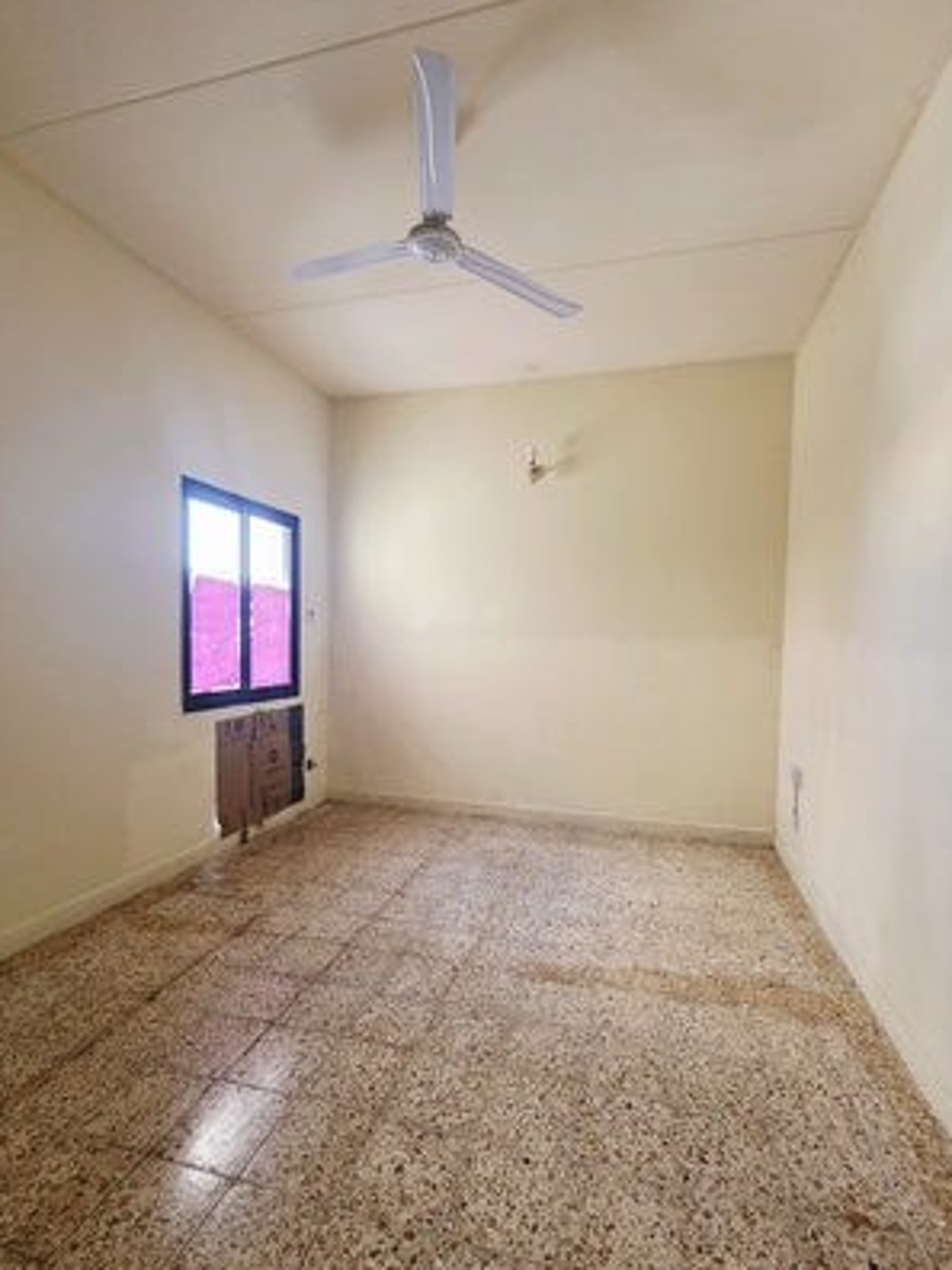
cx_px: 492
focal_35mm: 15
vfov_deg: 98.1
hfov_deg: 81.7
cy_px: 659
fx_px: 550
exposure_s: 1/50.3
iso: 320
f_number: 1.9
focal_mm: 2.2
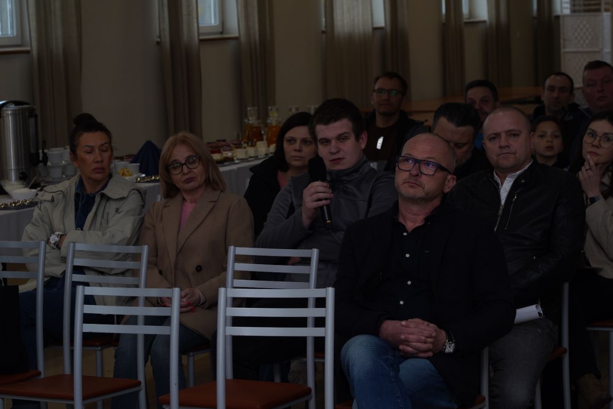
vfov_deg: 13.0
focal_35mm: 105
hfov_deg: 19.5
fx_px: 1788
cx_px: 306
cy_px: 204
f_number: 8
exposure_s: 1/100
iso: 640
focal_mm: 105
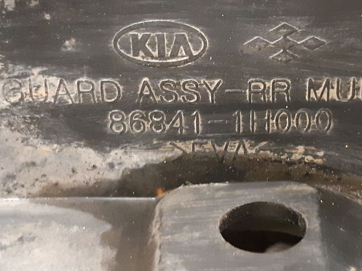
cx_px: 211
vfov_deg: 35.0
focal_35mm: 41
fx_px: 429
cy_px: 112
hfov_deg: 45.6
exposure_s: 1/20
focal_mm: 3.93
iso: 640
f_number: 1.7
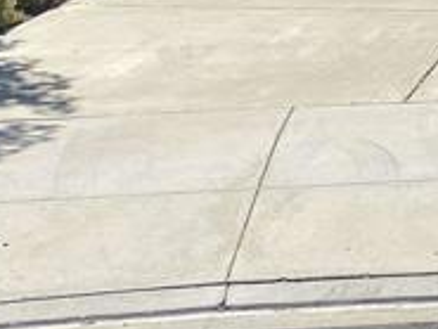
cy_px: -355
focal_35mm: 144
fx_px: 1823
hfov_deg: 12.3
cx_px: 843
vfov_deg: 9.5
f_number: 1.8
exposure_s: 1/3497
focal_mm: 4.25
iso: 32
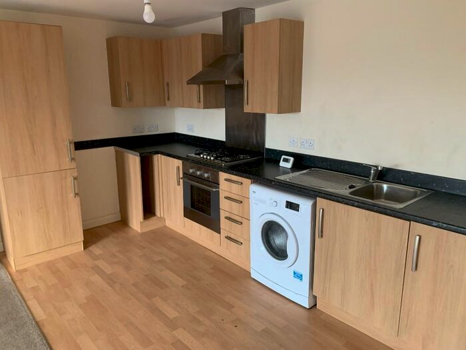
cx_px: 233
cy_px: 175
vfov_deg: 53.1
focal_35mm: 26
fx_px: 350
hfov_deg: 67.3
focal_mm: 4.25
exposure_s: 1/60
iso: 200
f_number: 1.8
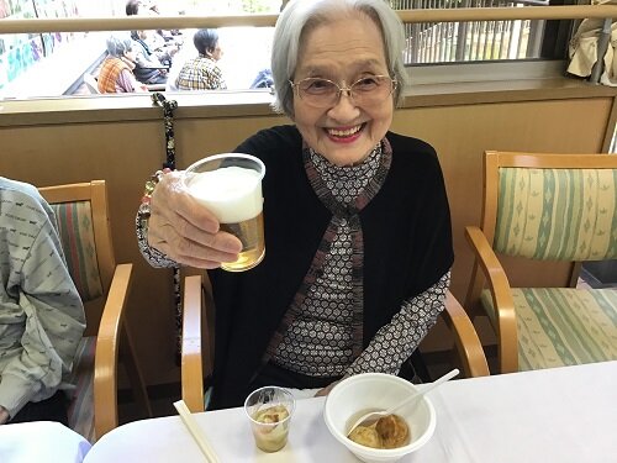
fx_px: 553
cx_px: 308
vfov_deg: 45.4
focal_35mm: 31
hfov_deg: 58.4
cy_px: 232
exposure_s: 1/30
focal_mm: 3.3
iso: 32
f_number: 2.4
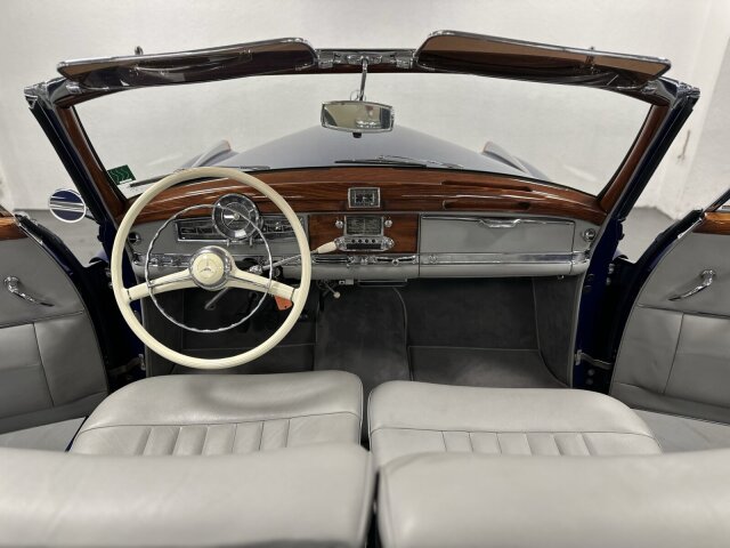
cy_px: 274
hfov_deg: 71.6
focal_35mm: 24
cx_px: 365
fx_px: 506
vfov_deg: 56.8
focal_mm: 6.86
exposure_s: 1/50
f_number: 1.78
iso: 160
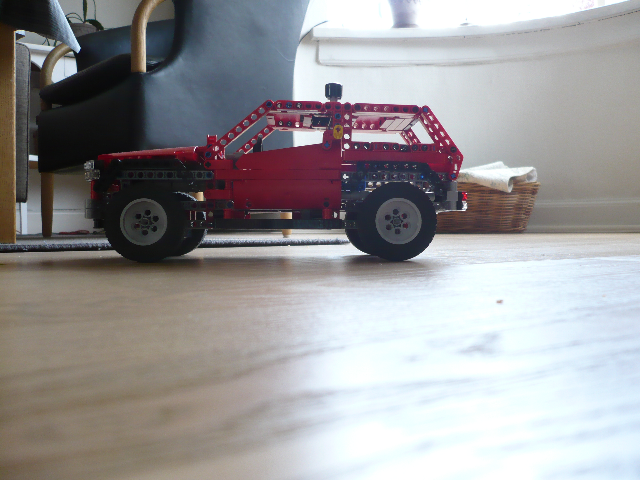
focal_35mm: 35
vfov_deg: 40.7
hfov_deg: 52.6
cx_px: 320
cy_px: 240
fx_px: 647
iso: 200
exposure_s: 1/30
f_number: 2.8
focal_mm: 5.8
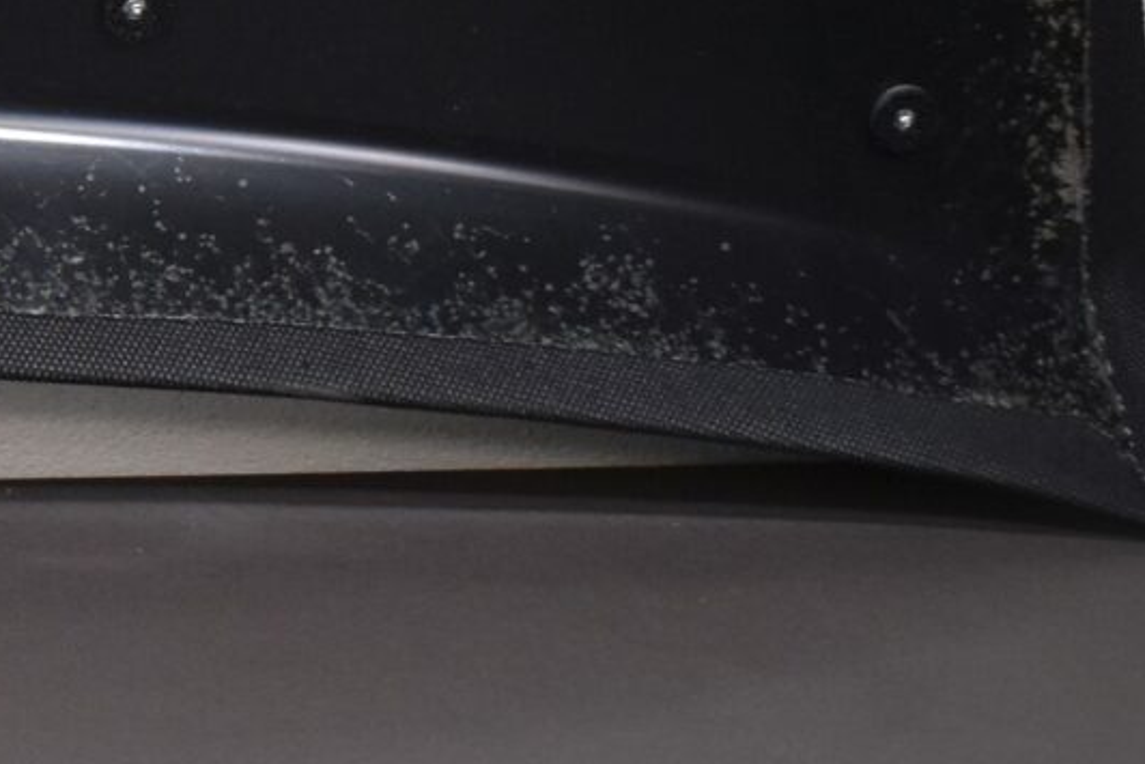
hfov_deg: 14.1
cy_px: 36
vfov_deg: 10.5
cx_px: -852
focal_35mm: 130
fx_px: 4136
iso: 800
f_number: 3.5
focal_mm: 18
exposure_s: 1/200
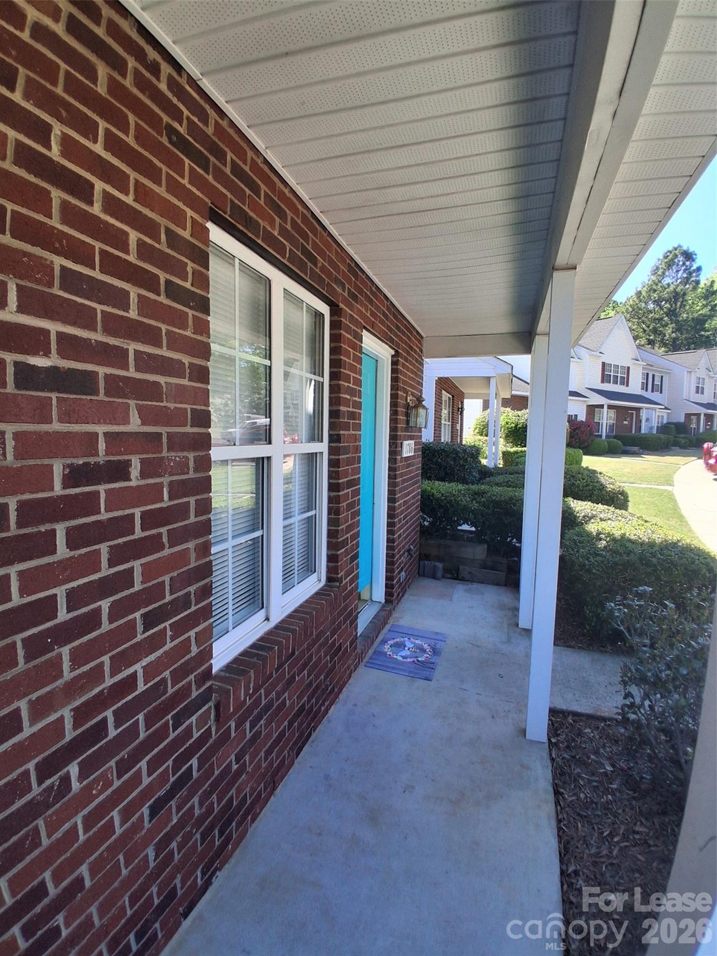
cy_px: 478
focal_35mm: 17
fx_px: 469
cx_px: 358
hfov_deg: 74.7
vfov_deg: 91.0
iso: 50
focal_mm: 1.4
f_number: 2.2
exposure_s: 1/212
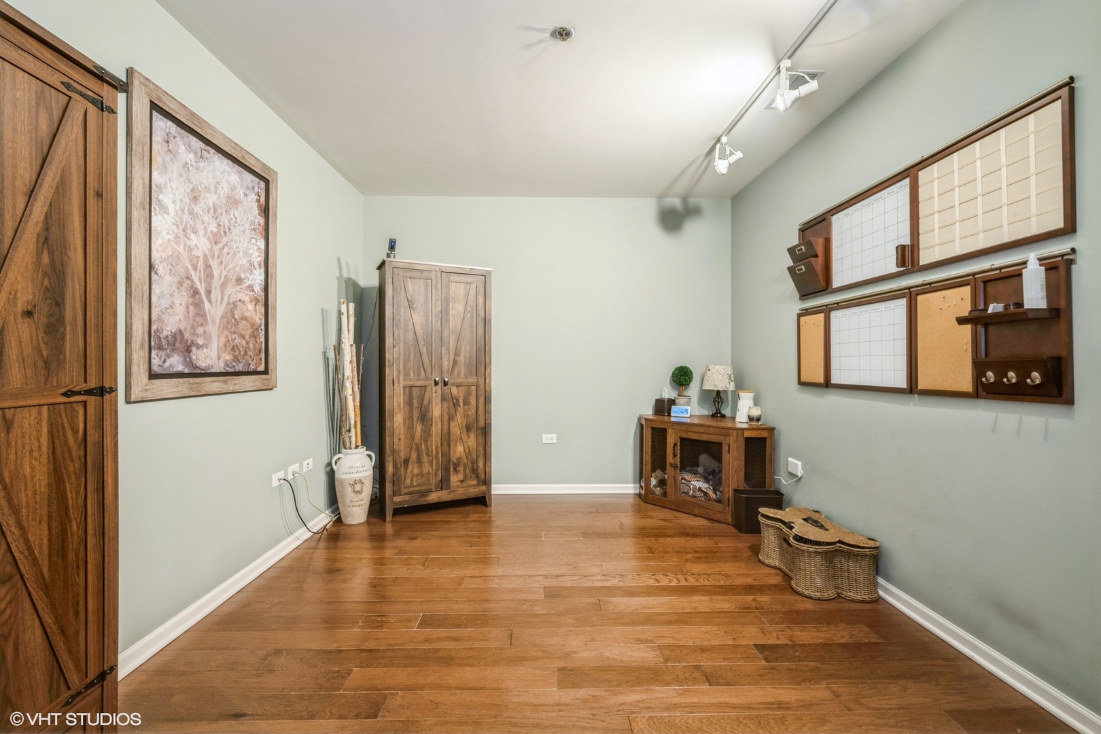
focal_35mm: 16
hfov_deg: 96.7
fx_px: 489
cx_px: 550
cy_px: 367
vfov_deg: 73.7
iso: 200
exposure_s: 1
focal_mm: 16
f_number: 9.5
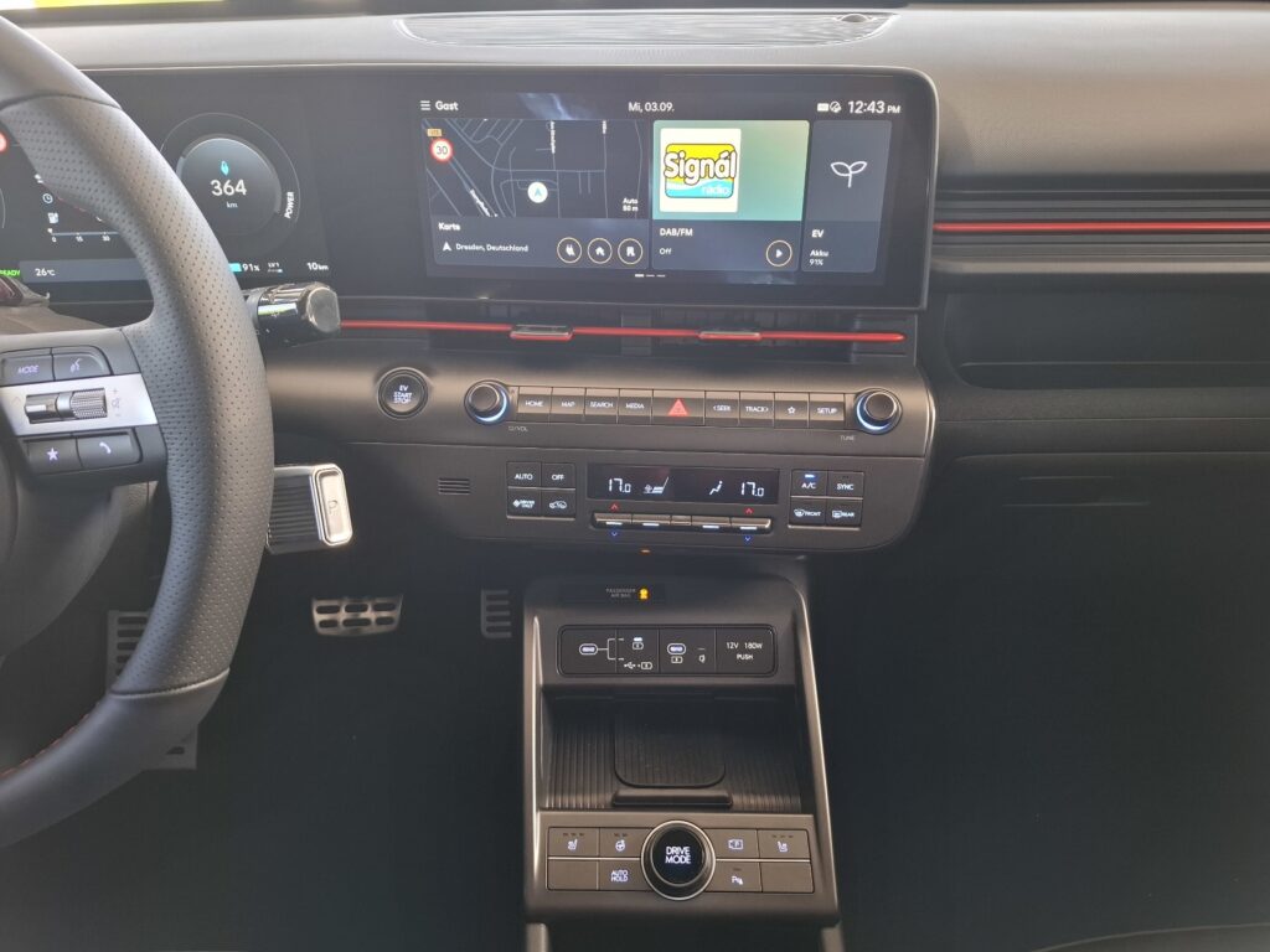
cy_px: 476
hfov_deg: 73.9
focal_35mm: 23
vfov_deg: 58.9
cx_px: 635
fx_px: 844
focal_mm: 5.54
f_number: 1.8
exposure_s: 1/50
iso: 250
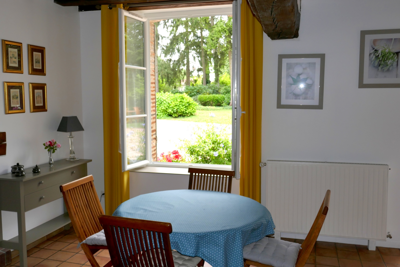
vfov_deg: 40.0
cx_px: 200
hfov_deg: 57.2
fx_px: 367
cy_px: 134
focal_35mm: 33
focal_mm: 11.9
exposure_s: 1/160
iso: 125
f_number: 3.3
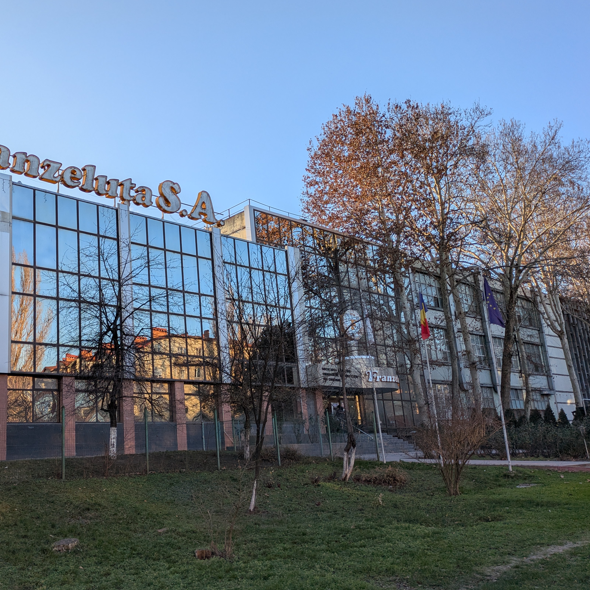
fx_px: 617
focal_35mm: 32
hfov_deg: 50.3
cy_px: 306
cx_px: 202
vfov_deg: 51.1
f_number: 1.89
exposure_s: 1/733
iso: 46
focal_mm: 5.43
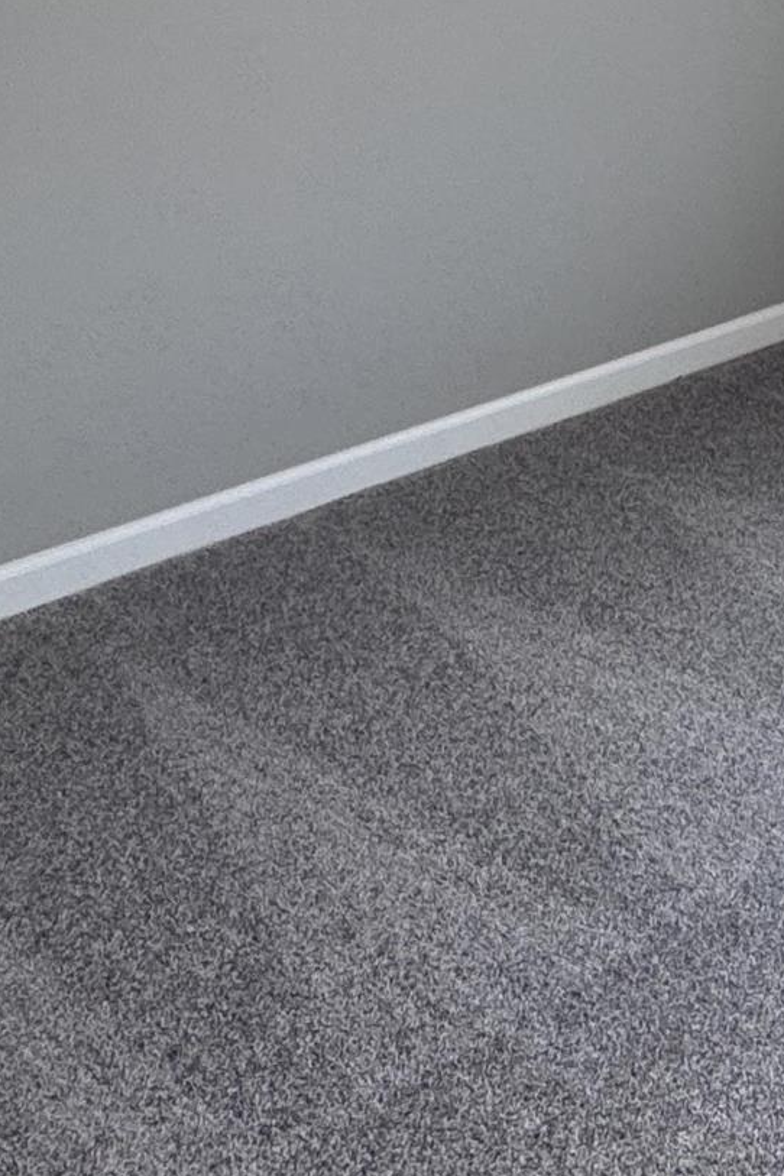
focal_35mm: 55
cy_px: -425
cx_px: 1360
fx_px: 1797
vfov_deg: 28.4
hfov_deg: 19.4
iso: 50
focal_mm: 2.22
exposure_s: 1/120
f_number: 2.2
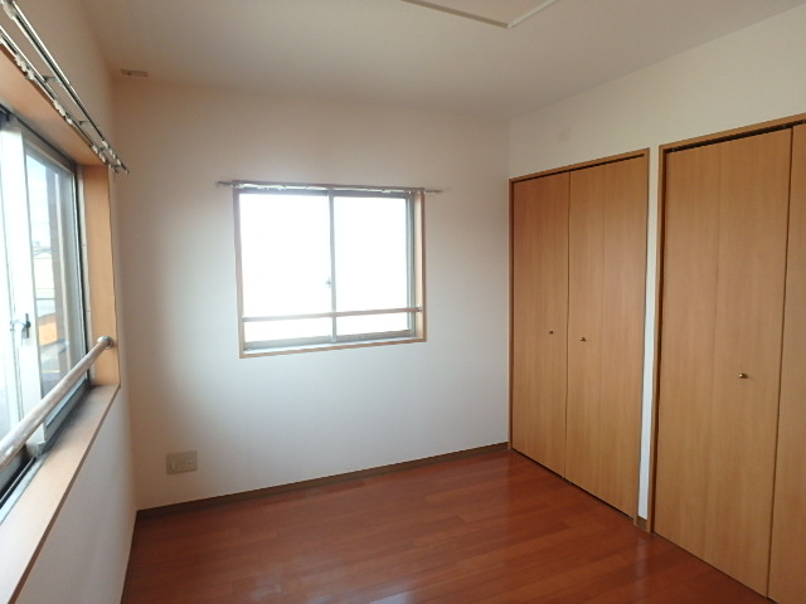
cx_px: 403
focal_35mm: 21
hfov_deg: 79.0
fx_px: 489
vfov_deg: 63.4
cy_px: 302
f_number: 3.5
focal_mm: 3.7
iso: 160
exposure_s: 1/60
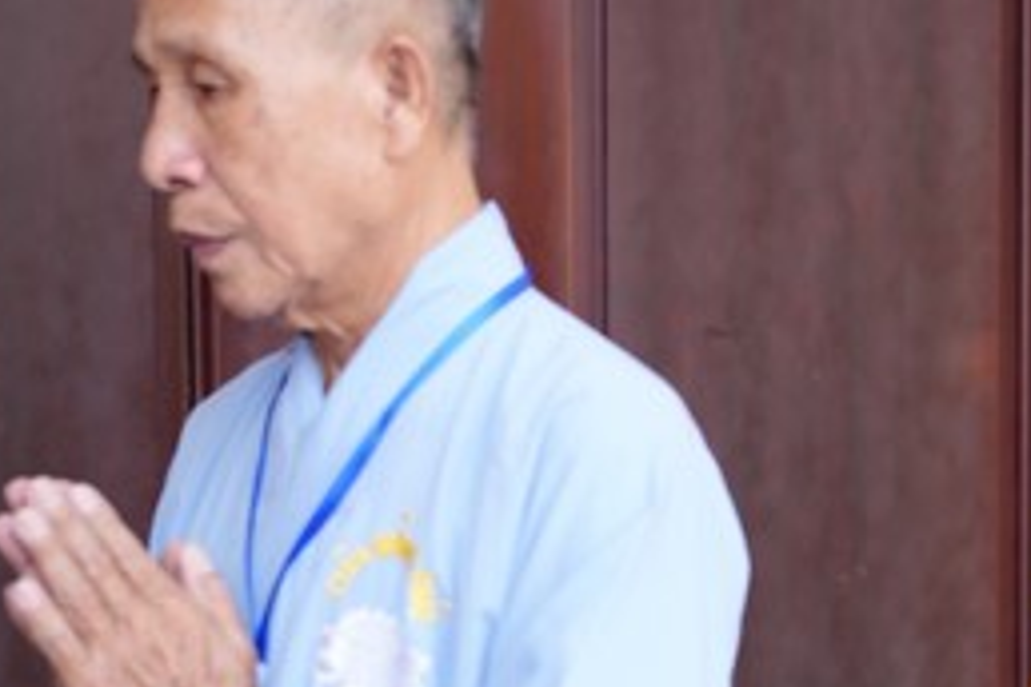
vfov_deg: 9.7
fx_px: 4038
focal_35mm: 141
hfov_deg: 14.5
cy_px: 605
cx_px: 727
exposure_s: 1/160
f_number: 2.5
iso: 160
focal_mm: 56
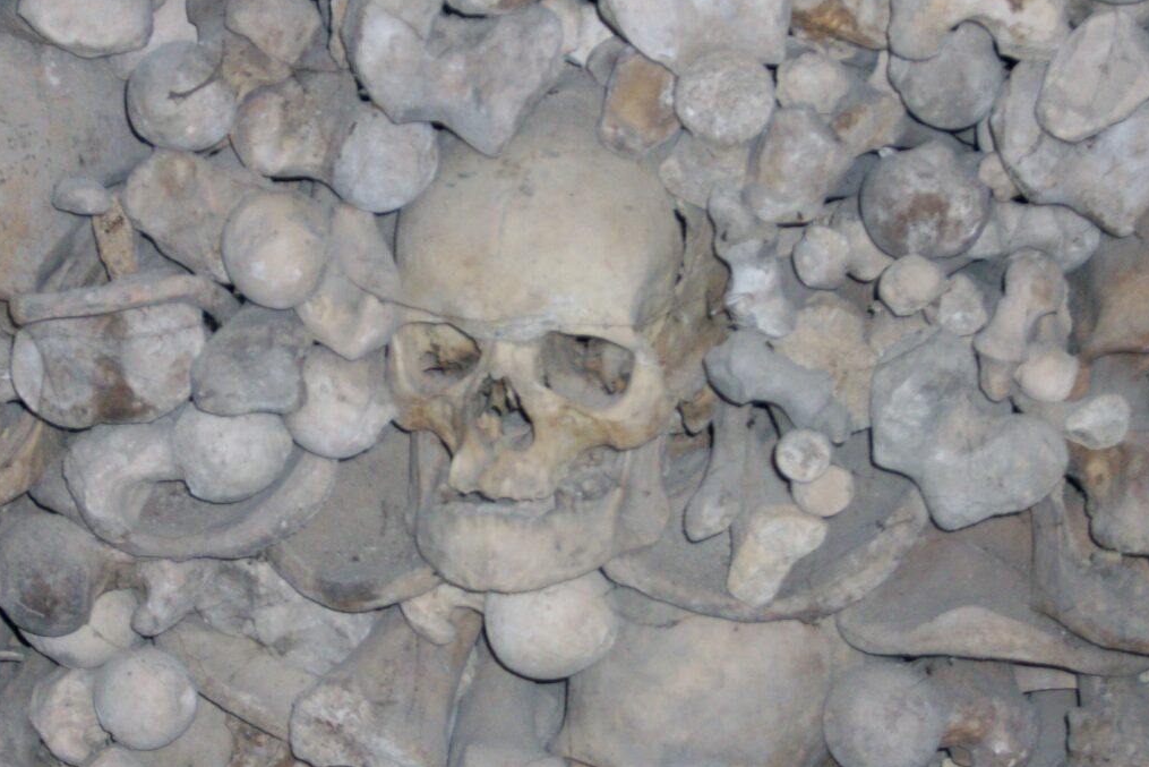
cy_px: 389
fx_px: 3415
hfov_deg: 19.1
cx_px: 575
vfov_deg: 12.8
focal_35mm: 107
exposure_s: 1/90.1
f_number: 5.1
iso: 160
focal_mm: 17.1
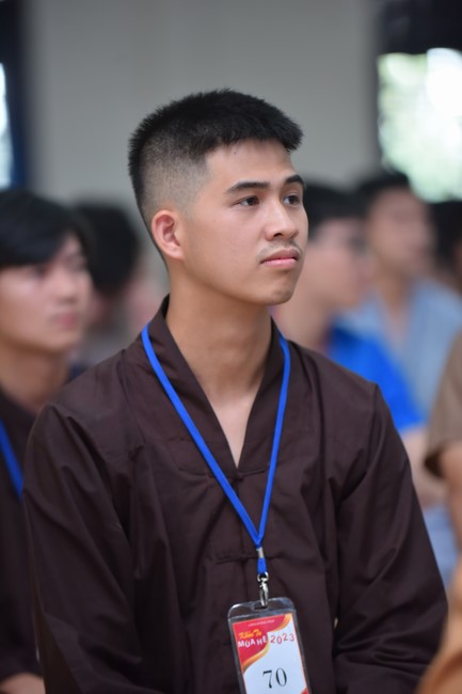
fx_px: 2889
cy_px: 347
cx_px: 231
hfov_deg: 9.1
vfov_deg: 13.7
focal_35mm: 150
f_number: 2.8
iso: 800
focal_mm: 150
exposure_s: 1/160
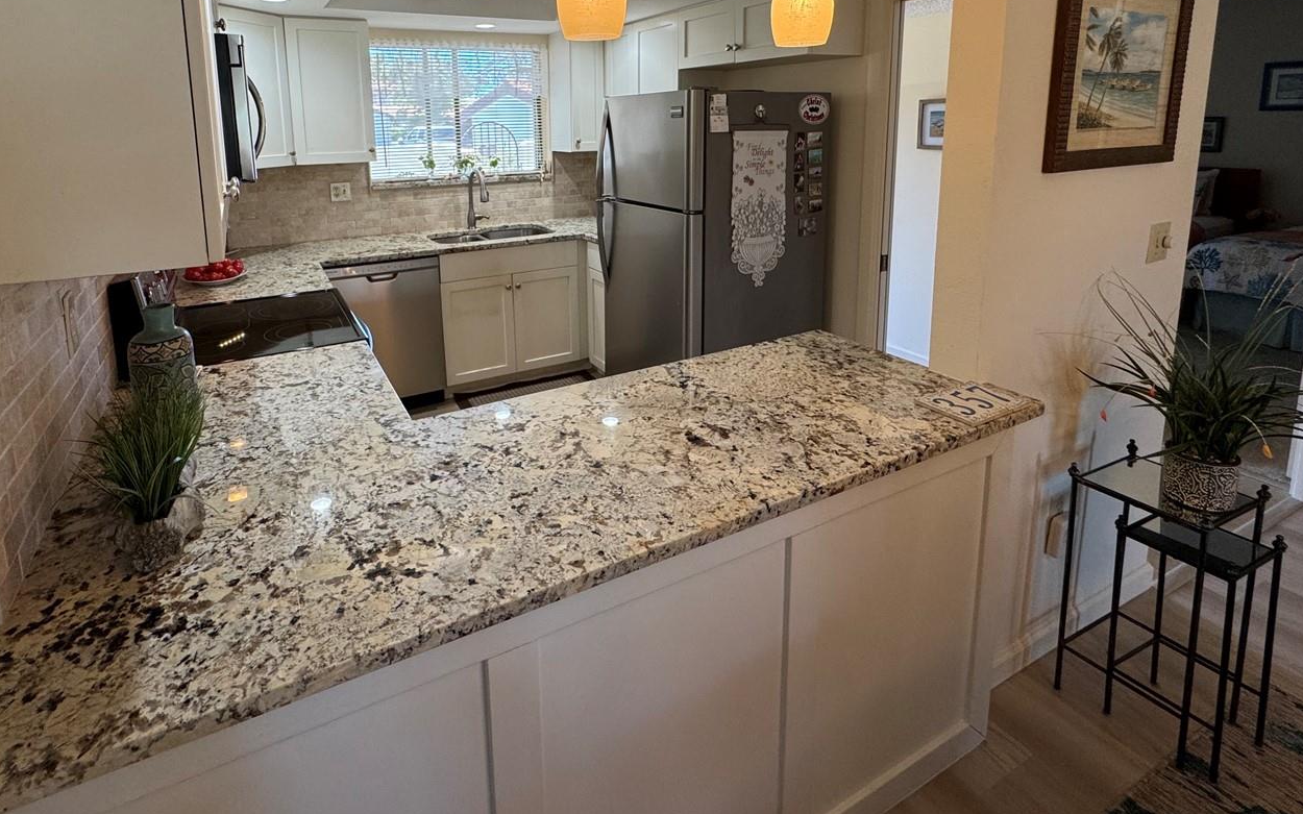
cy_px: 226
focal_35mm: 19
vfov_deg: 59.6
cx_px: 581
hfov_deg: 87.7
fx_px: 675
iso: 160
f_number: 2.2
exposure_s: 1/120
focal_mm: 2.22
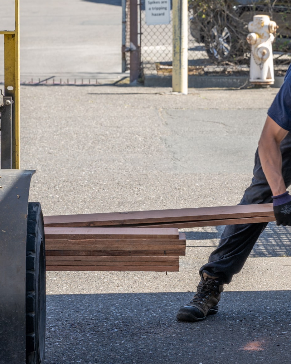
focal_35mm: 195
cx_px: 313
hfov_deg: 7.9
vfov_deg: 9.9
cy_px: 116
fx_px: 2100
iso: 125
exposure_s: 1/125
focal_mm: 101
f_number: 8
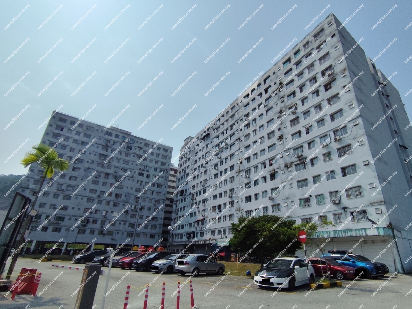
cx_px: 206
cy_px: 154
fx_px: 190
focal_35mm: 16
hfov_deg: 94.5
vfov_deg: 78.1
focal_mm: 1.65
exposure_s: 1/7117
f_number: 2.2
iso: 50
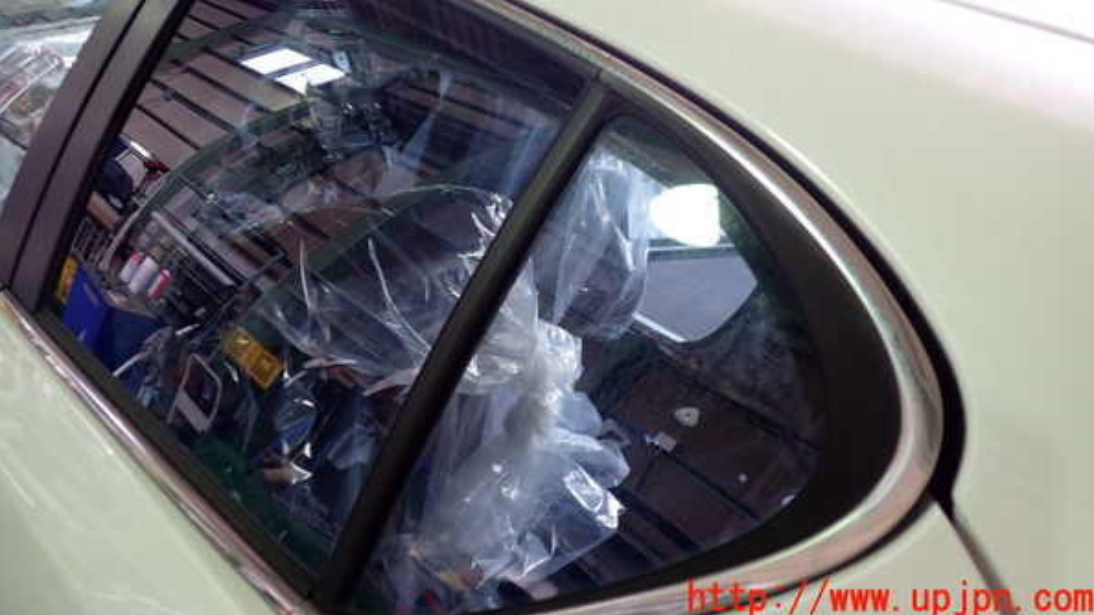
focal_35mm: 33
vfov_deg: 35.3
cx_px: 551
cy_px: 208
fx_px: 957
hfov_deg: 59.5
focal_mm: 5.4
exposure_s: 1/40
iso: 200
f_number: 2.3
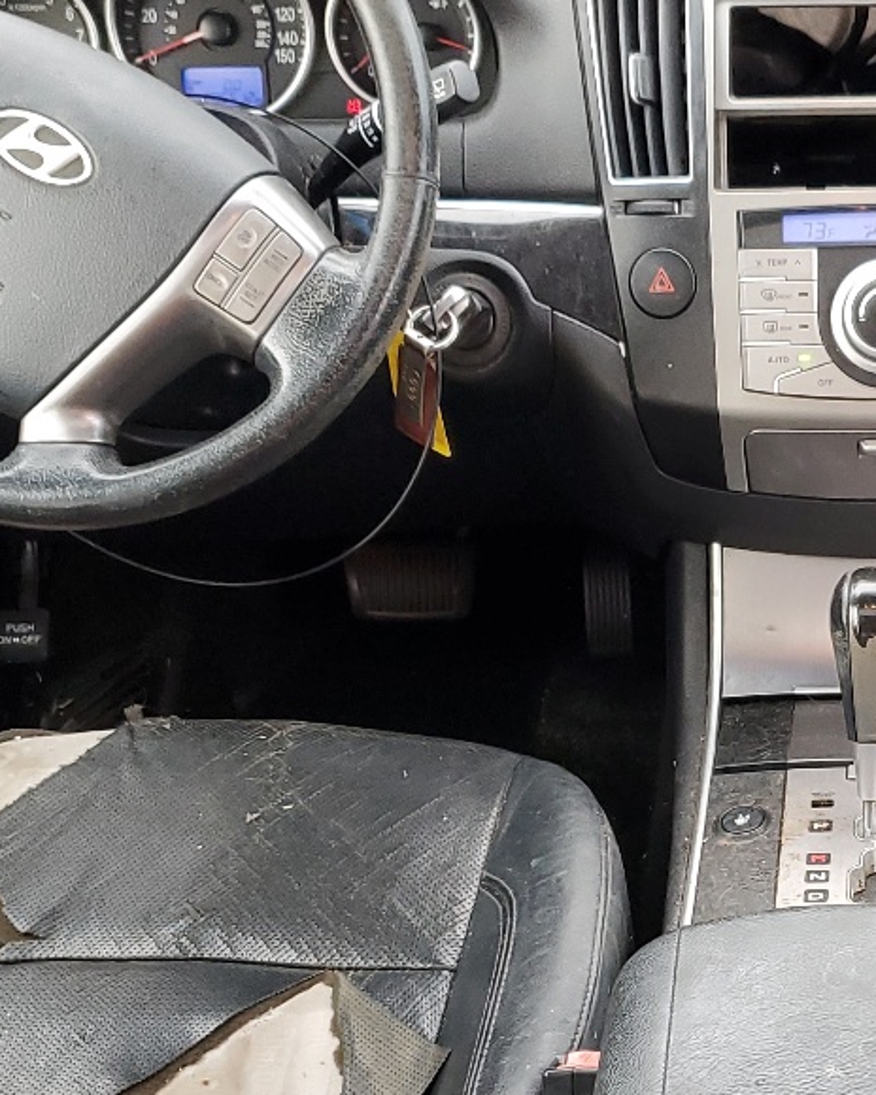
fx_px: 2269
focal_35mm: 70
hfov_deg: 21.1
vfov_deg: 26.7
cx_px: 887
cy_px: 861
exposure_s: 1/60.2
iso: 94
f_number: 1.5
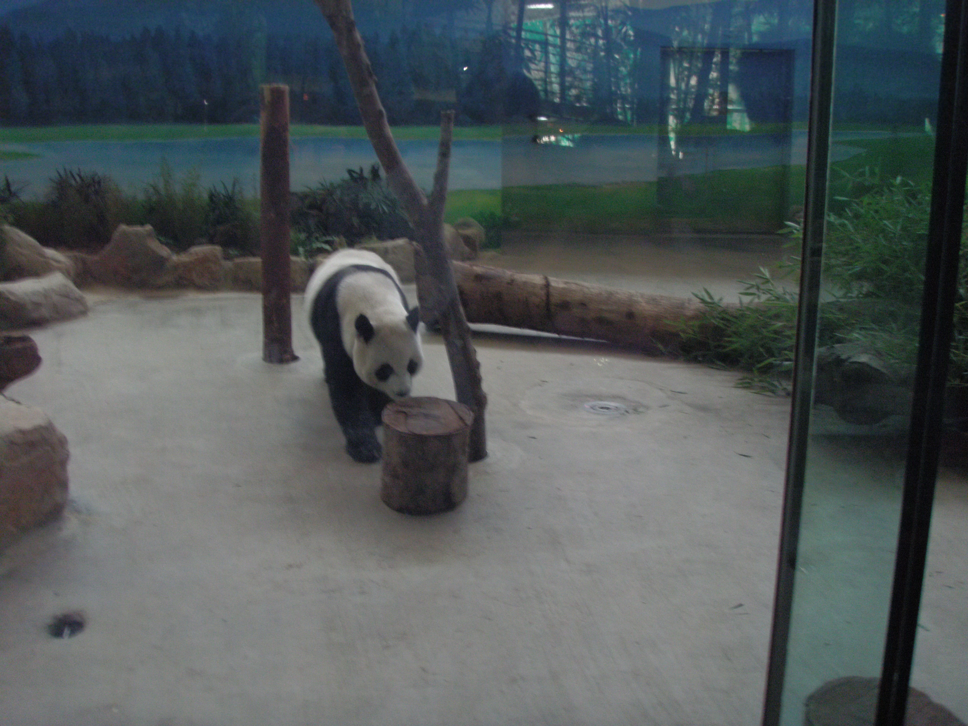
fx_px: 1063
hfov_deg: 49.0
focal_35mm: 38
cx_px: 484
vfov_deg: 37.7
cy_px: 363
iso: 200
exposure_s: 1/25
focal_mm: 6.7
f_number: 3.5
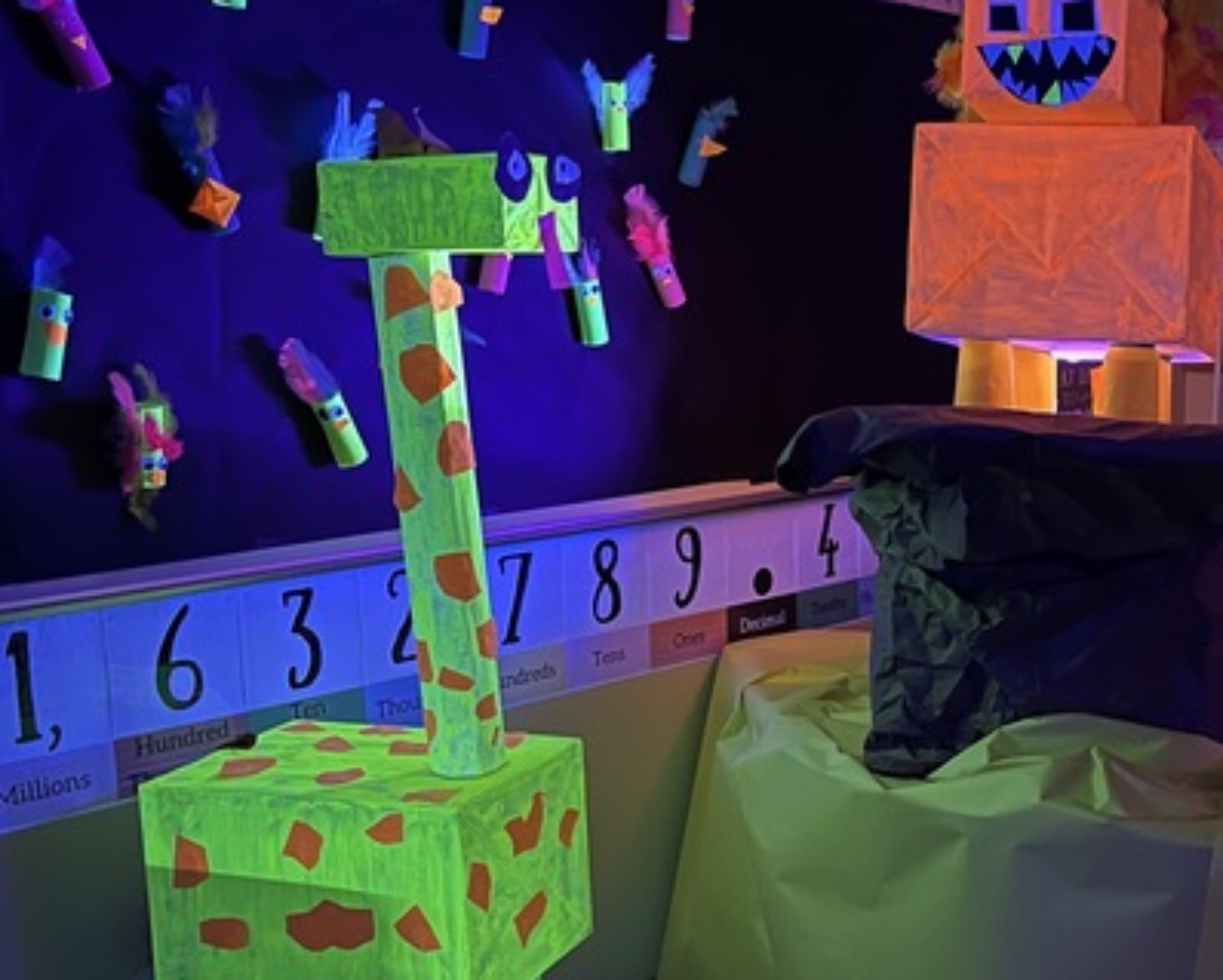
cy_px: 581
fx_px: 1775
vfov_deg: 30.8
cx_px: 996
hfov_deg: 36.6
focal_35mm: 49
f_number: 1.6
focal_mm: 5.1
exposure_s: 1/15
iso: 1250
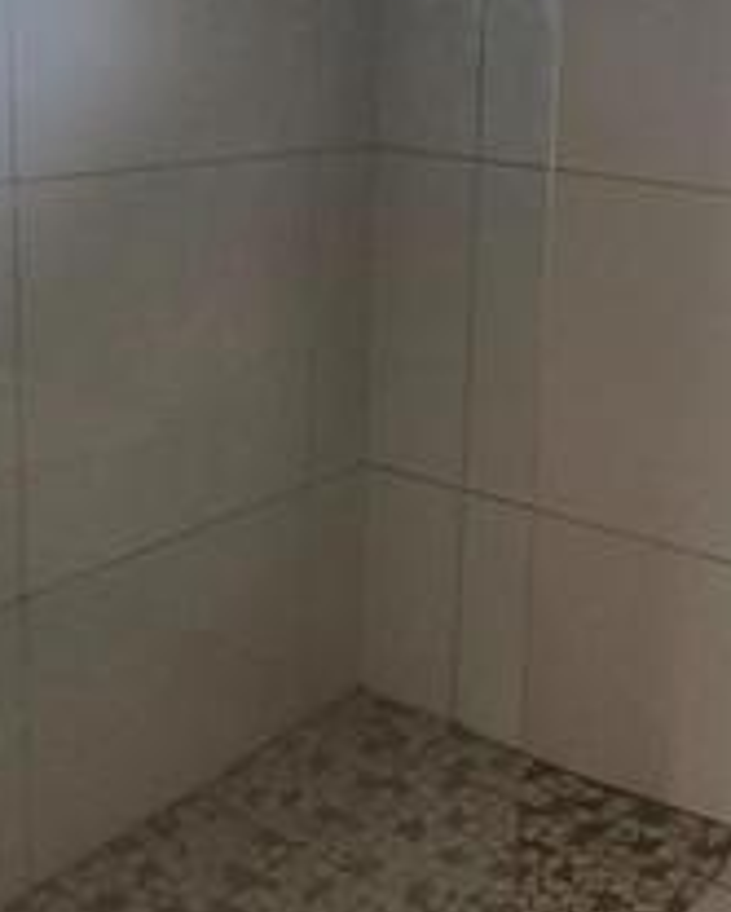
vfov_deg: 36.9
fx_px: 1323
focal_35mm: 49
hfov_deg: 30.1
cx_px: 586
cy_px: 207
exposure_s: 1/50
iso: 160
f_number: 2.2
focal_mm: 1.74
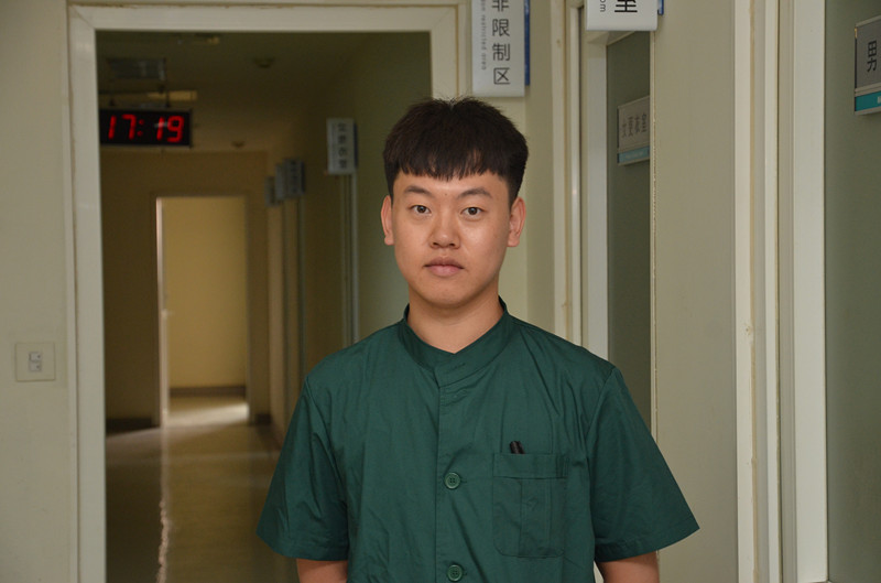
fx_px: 2014
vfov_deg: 16.5
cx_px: 440
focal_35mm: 82
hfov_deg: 24.7
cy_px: 292
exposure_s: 1/60
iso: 800
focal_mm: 55
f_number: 5.3
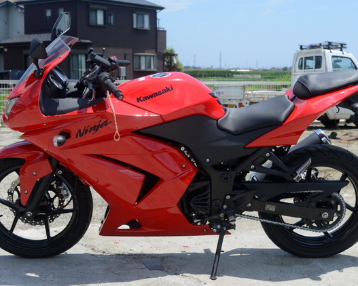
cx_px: 188
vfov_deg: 26.7
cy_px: 143
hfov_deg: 33.0
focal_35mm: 57
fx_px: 604
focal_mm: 50
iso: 100
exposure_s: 1/250
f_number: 8
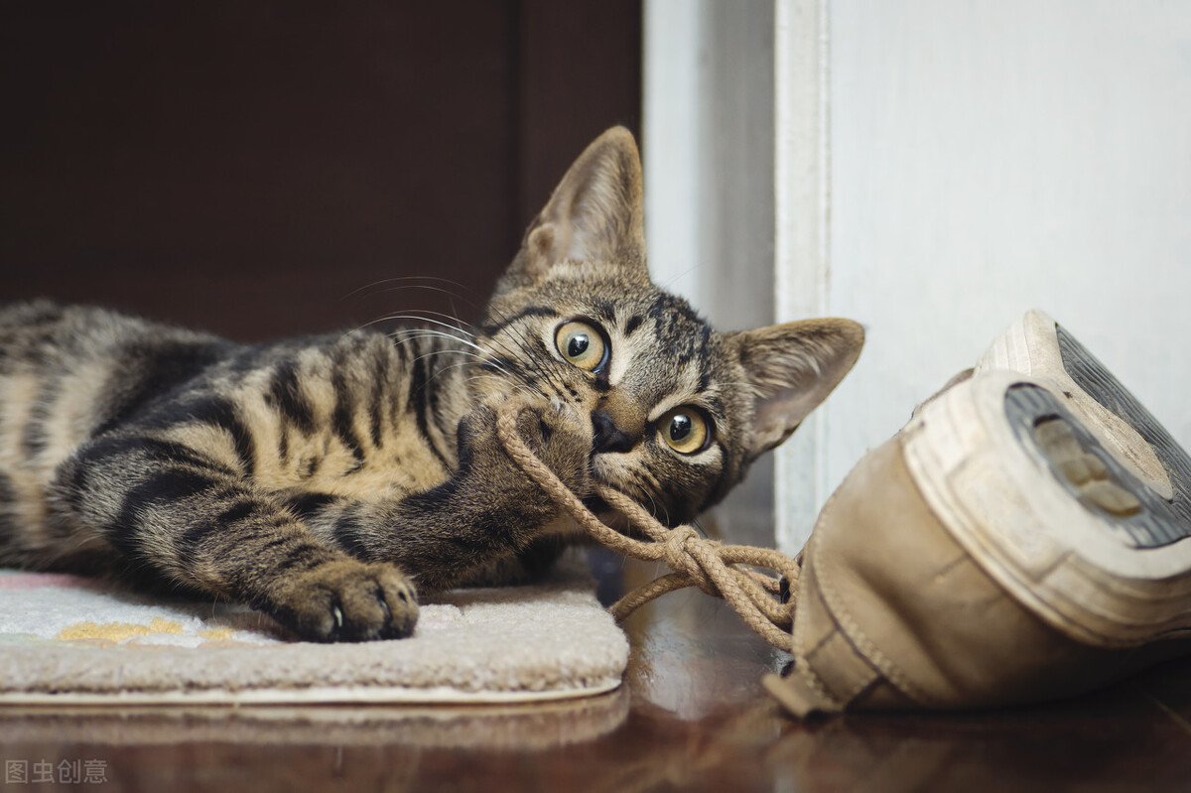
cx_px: 596
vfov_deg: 8.7
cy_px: 396
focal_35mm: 158
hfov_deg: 13.0
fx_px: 5208
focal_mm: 105
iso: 640
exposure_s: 1/160
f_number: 4
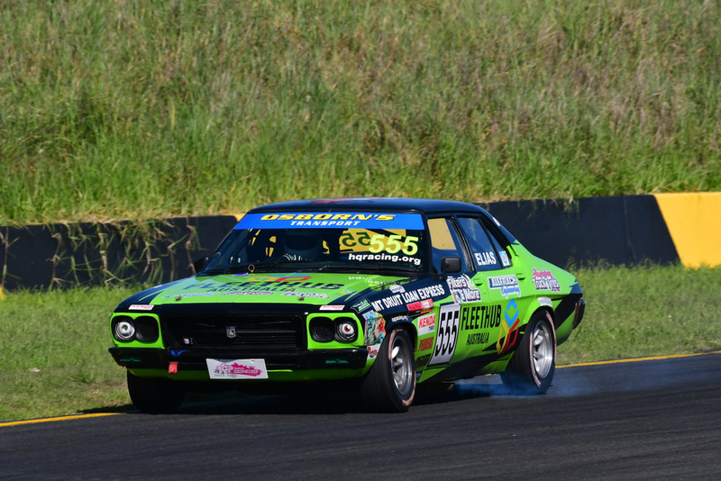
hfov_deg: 2.7
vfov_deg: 1.8
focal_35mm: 750
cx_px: 360
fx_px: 15025
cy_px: 240
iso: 400
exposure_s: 1/640
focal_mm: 500
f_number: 13
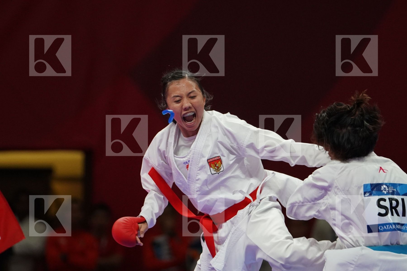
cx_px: 204
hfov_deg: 5.0
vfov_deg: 3.3
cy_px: 136
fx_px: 4680
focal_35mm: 414
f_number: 4
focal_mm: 276
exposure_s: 1/1000
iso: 2500
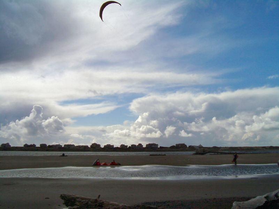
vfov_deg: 39.7
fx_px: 290
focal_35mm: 36
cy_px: 104
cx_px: 140
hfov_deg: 51.4
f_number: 4.8
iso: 80
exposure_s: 1/1080
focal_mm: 6
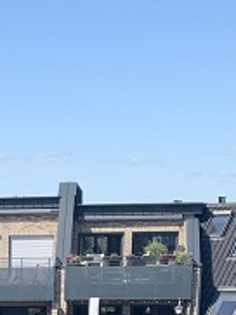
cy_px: 513
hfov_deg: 12.4
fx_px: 1044
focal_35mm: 115
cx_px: -83
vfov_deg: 15.4
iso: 25
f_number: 1.8
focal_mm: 4.25
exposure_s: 1/1266
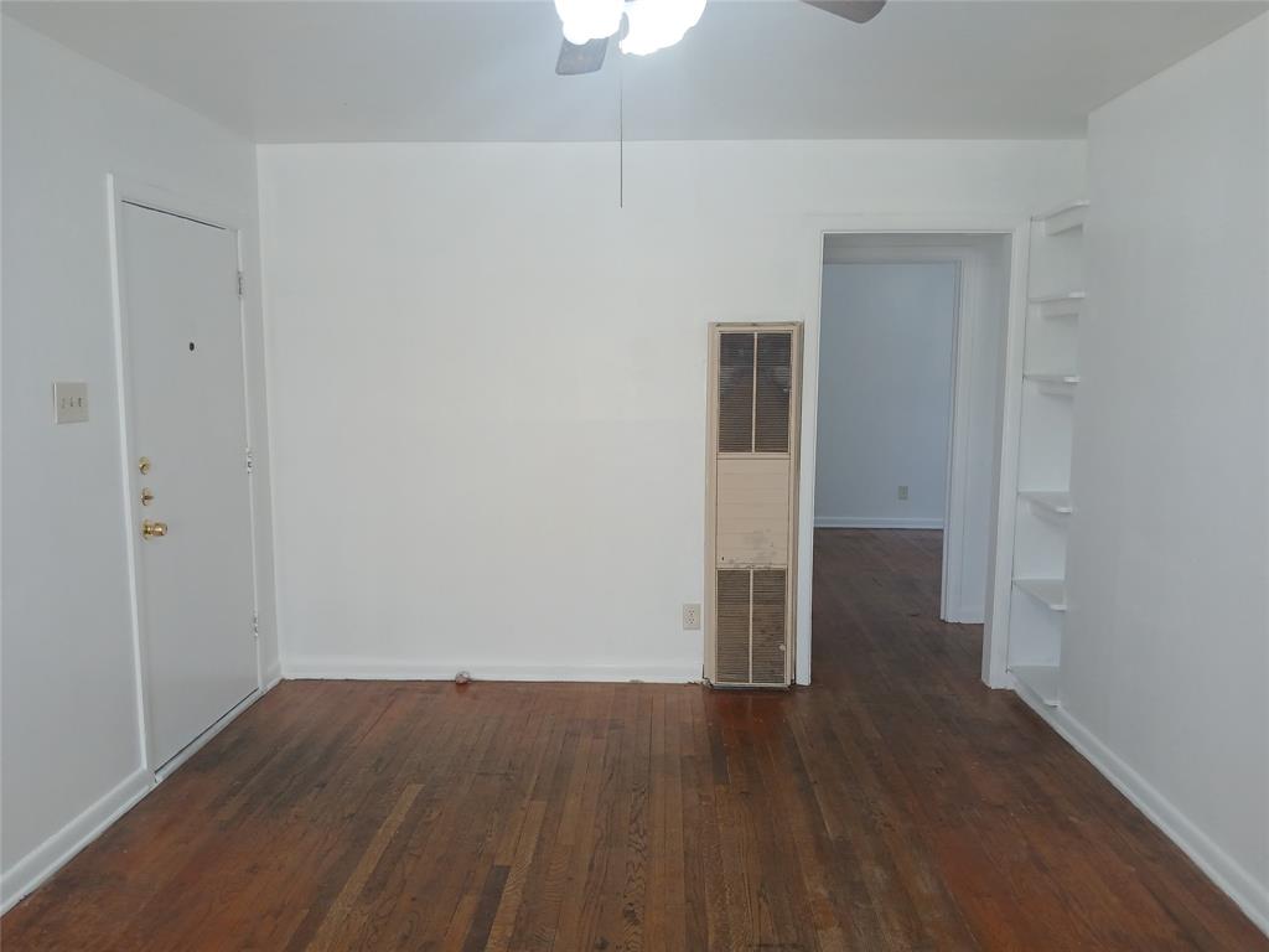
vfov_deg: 53.1
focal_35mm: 26
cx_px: 634
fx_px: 953
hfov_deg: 67.3
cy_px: 476
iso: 100
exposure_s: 1/60
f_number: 1.8
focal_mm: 3.98
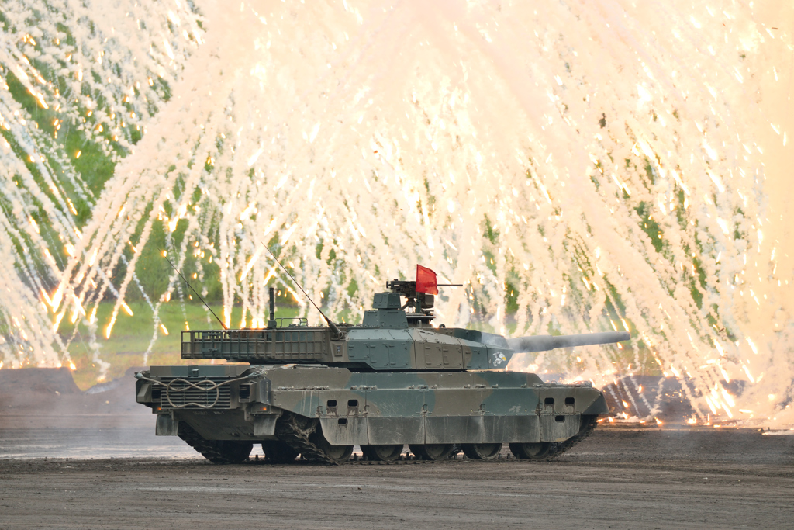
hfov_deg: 5.2
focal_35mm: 400
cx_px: 397
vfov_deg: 3.4
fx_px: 8823
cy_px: 265
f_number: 6.3
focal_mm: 400
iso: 400
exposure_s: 1/500
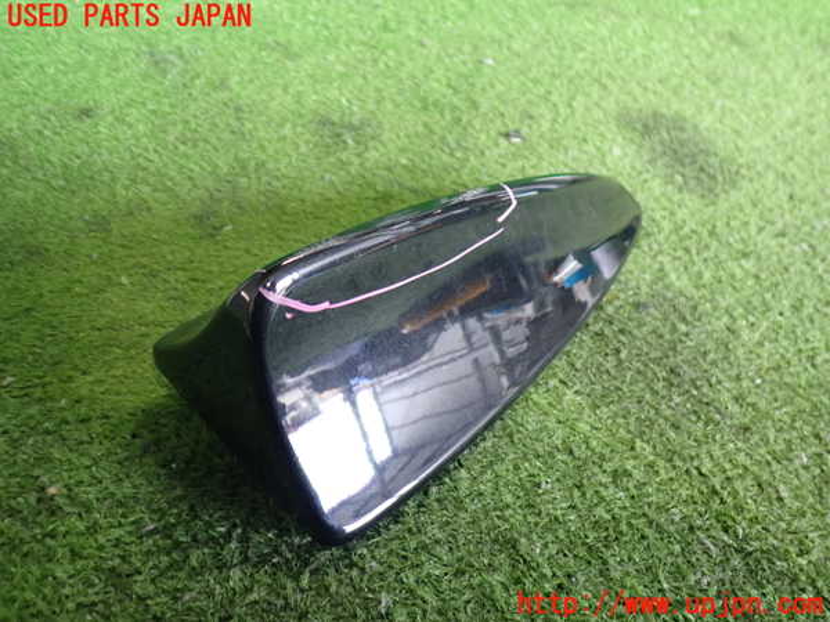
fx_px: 719
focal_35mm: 30
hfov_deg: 60.0
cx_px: 415
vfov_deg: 46.8
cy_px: 311
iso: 200
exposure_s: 1/30
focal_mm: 5.4
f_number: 2.3
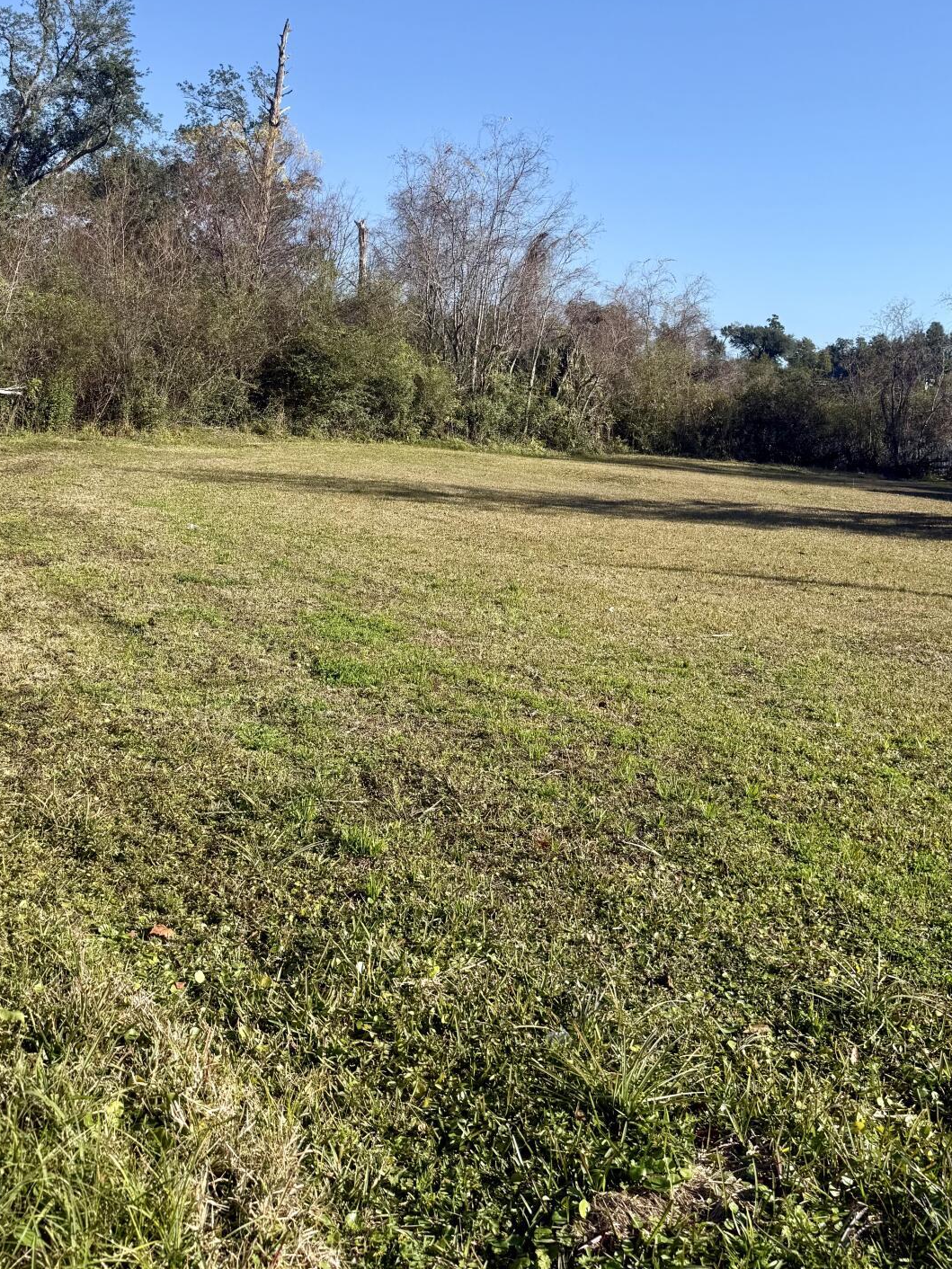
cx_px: 526
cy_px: 500
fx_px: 1247
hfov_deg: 41.7
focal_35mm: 34
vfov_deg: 53.5
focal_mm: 6.76
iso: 80
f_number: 1.78
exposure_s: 1/3953
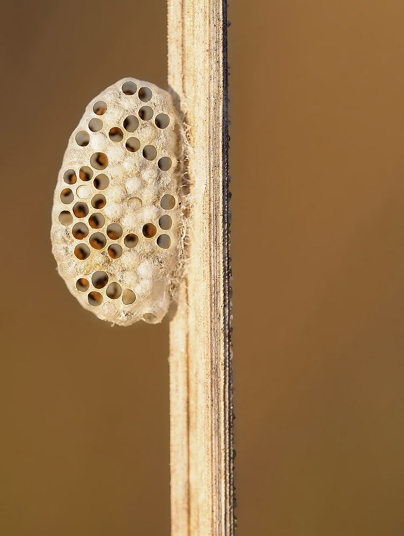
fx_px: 1863
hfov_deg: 12.4
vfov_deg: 16.4
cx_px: 202
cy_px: 268
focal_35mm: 120
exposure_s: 1/1250
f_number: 3.5
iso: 640
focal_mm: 60
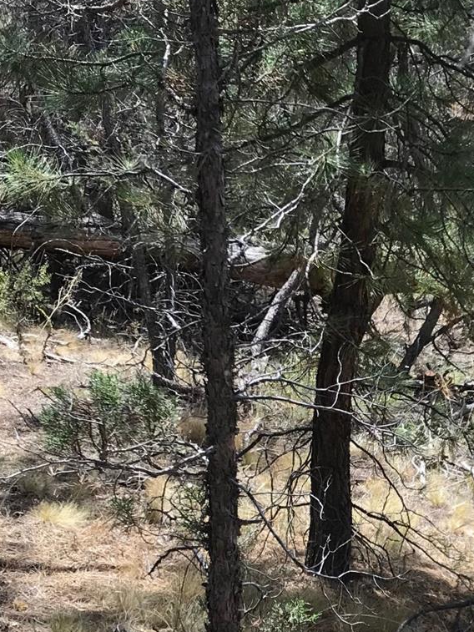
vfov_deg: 25.7
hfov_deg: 19.5
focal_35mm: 74
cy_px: 529
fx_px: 1351
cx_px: 436
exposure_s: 1/684
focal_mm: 3.99
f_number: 1.8
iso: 20
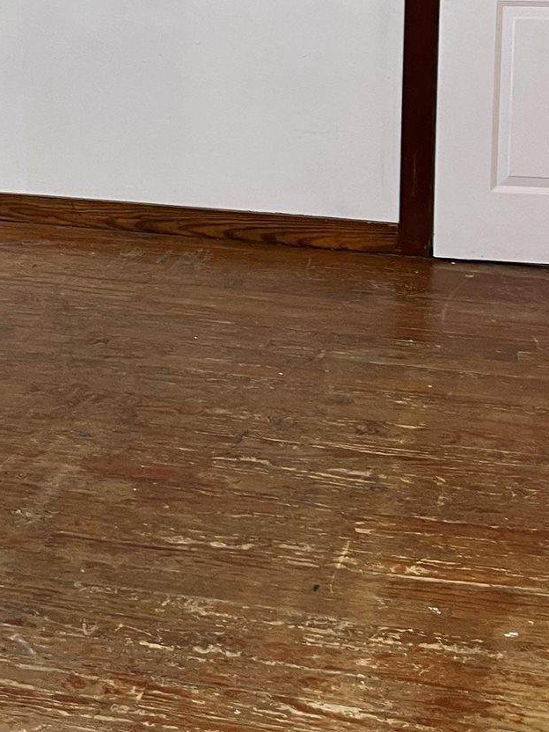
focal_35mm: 72
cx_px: 178
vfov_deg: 26.2
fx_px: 1523
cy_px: 88
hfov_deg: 20.4
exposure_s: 1/60
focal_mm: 5.1
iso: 100
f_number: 1.6
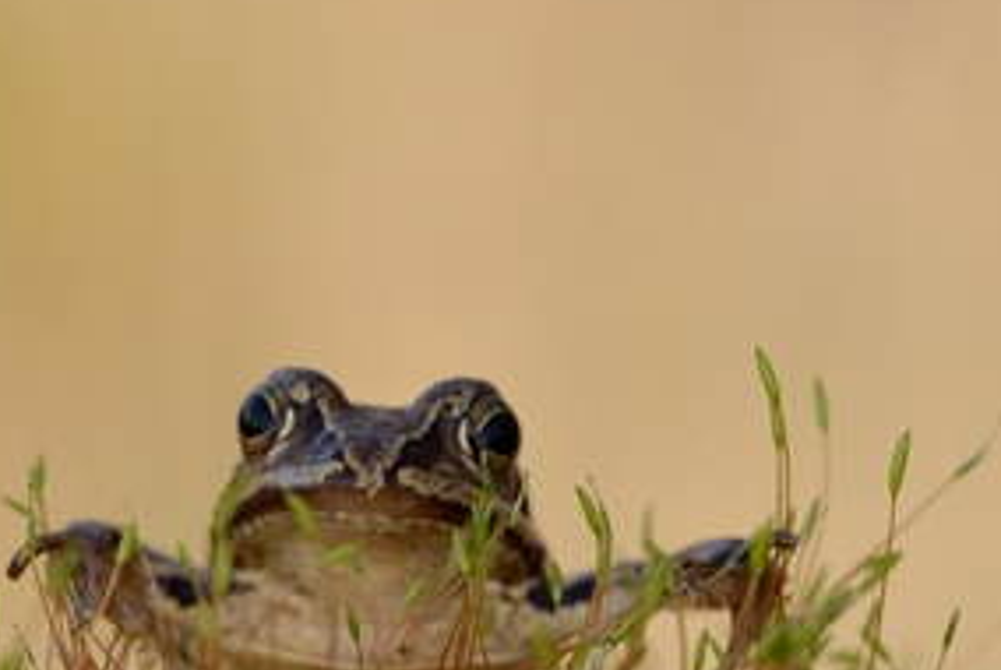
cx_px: 314
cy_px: 460
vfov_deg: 8.1
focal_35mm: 170
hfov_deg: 12.1
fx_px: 4732
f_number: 11
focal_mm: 105
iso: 800
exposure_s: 1/640
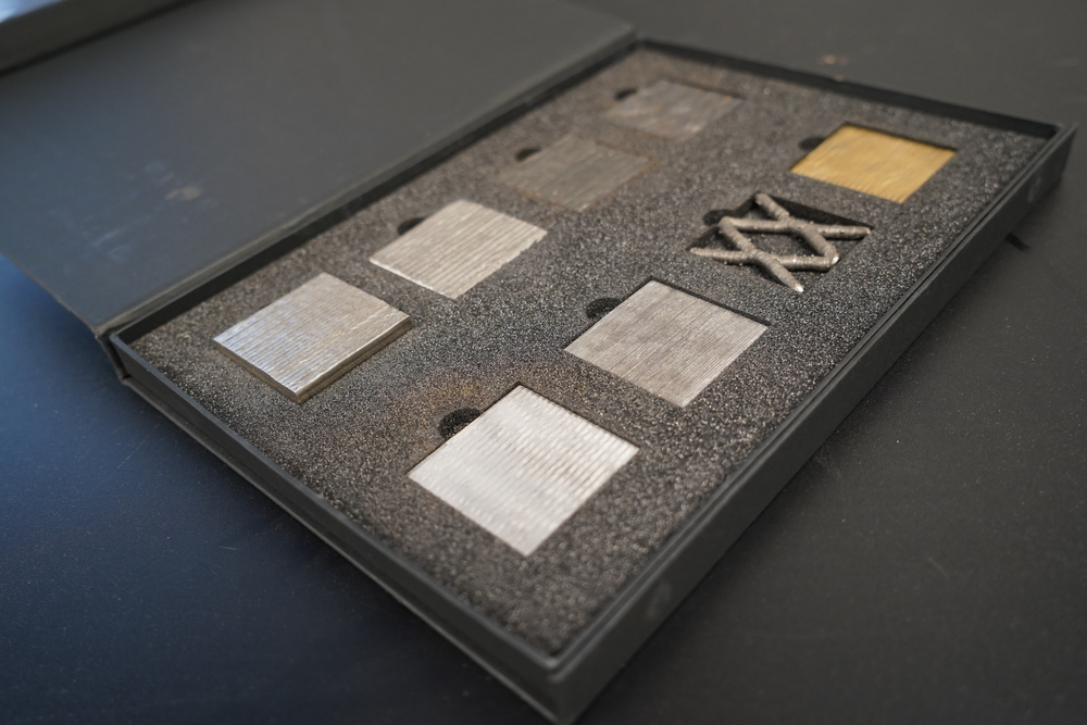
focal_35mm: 31
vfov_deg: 42.3
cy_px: 362
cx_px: 544
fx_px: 936
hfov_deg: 60.3
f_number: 4
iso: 2000
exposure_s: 1/60
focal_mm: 31
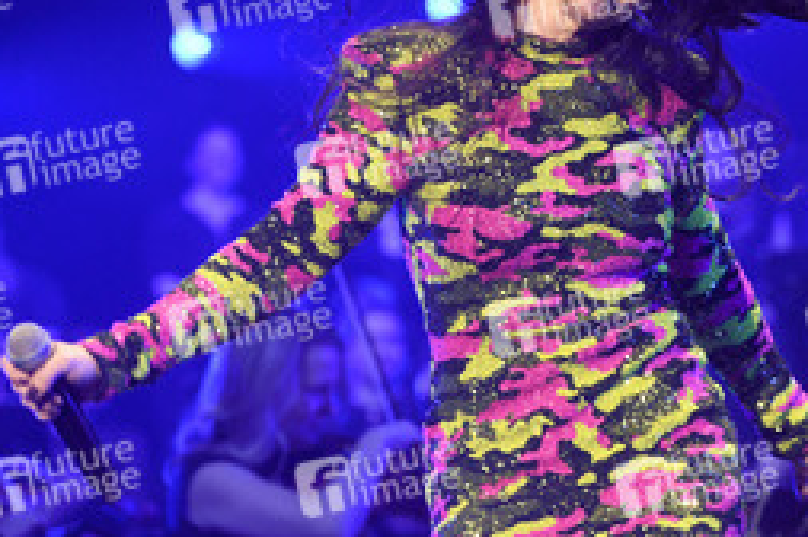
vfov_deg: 6.6
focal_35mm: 207
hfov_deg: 9.9
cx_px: 612
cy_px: 80
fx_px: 4640
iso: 1600
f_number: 4
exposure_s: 1/400
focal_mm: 116
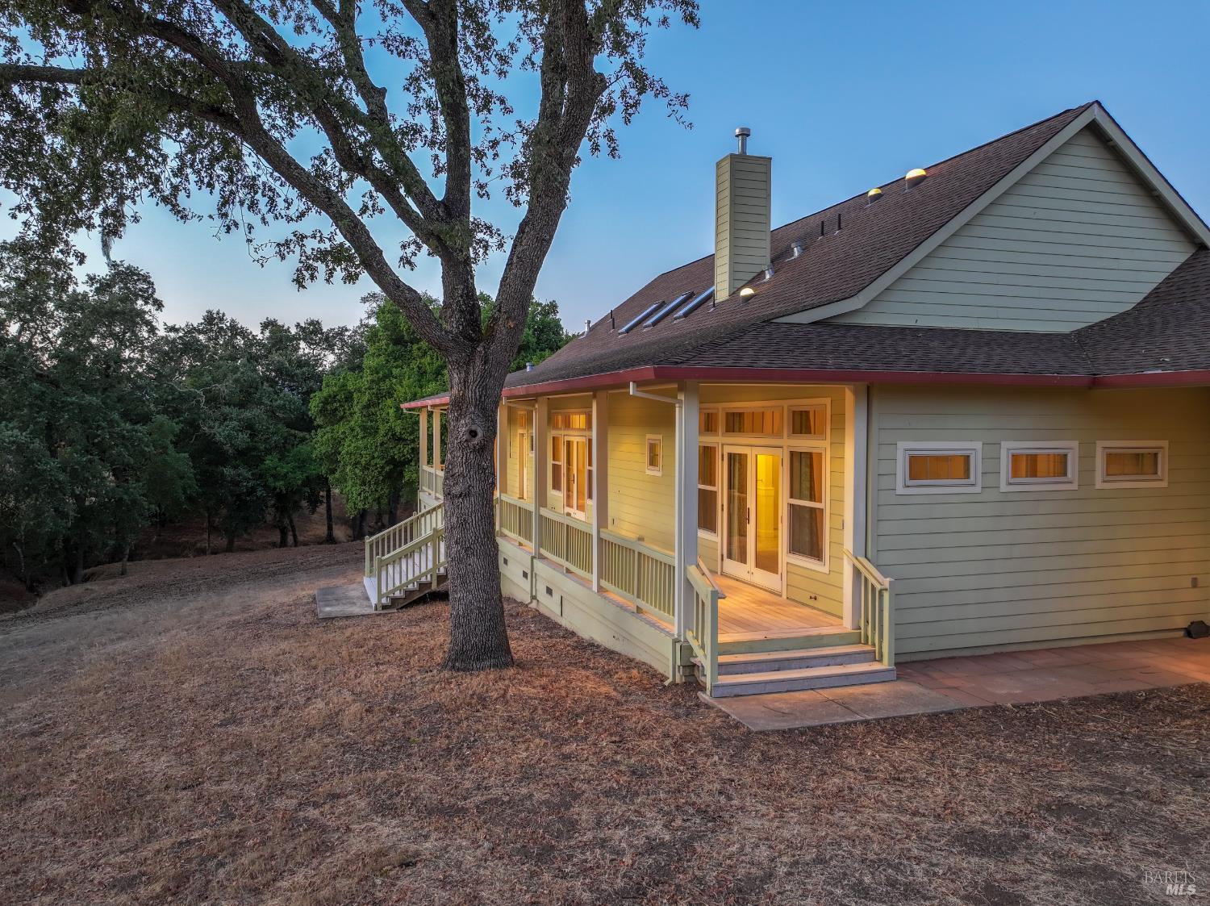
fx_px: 838
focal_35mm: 24
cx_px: 605
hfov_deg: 71.6
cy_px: 453
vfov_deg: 56.8
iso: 260
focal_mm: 12.29
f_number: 2.8
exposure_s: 1/15
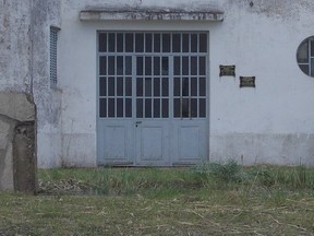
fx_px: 1714
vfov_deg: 7.8
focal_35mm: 189
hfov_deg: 10.5
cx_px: 191
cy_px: 14
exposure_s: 1/500
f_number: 4.3
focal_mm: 10
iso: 80
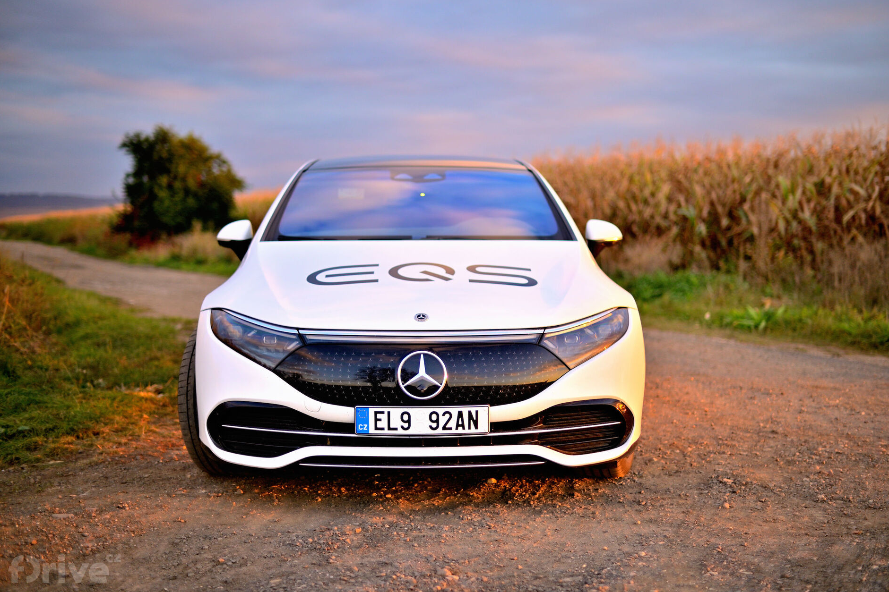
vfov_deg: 26.5
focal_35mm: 51
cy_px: 294
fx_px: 1259
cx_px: 453
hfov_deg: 38.9
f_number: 1.4
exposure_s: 1/2000
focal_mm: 50
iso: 100
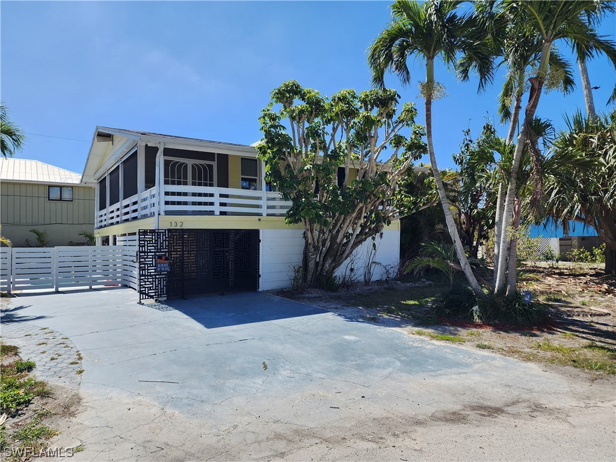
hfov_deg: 73.9
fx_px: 409
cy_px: 231
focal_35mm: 23
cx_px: 308
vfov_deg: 58.9
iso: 12
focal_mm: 6.4
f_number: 1.8
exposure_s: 1/984
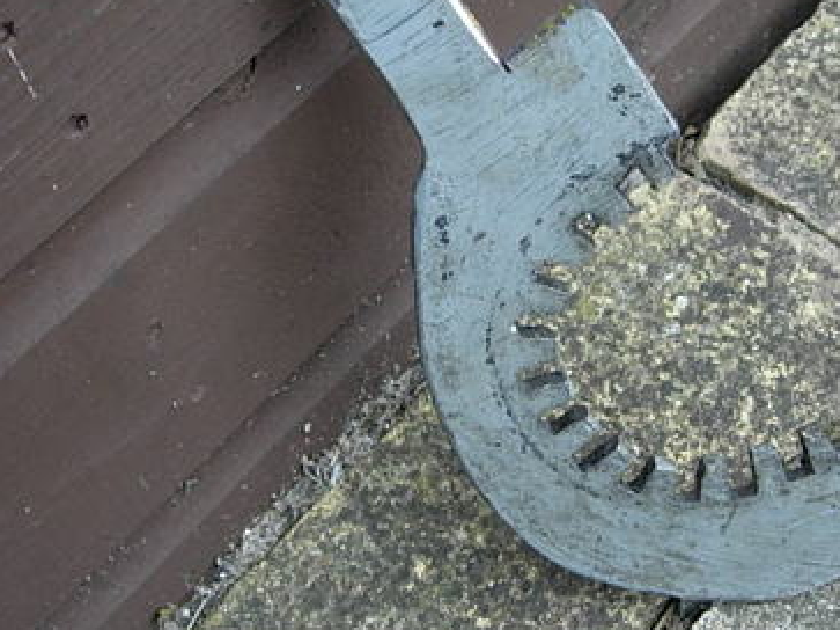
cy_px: 306
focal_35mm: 67
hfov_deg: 28.9
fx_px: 1625
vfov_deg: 21.9
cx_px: 516
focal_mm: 7.8
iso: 64
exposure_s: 1/93.1
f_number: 2.8
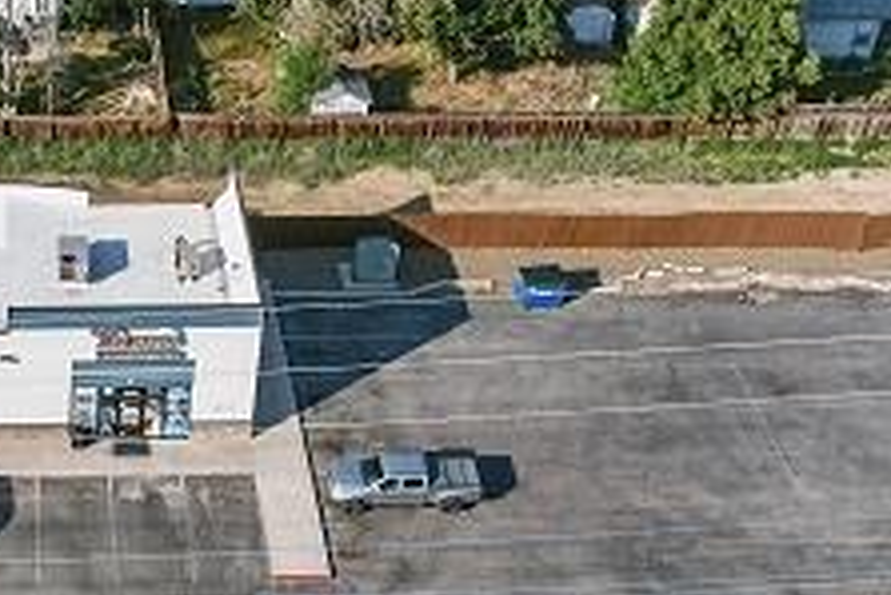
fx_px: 1758
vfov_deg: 19.2
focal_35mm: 71
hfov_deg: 27.1
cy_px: 343
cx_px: 32
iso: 100
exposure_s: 1/8000
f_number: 2.8
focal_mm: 8.4
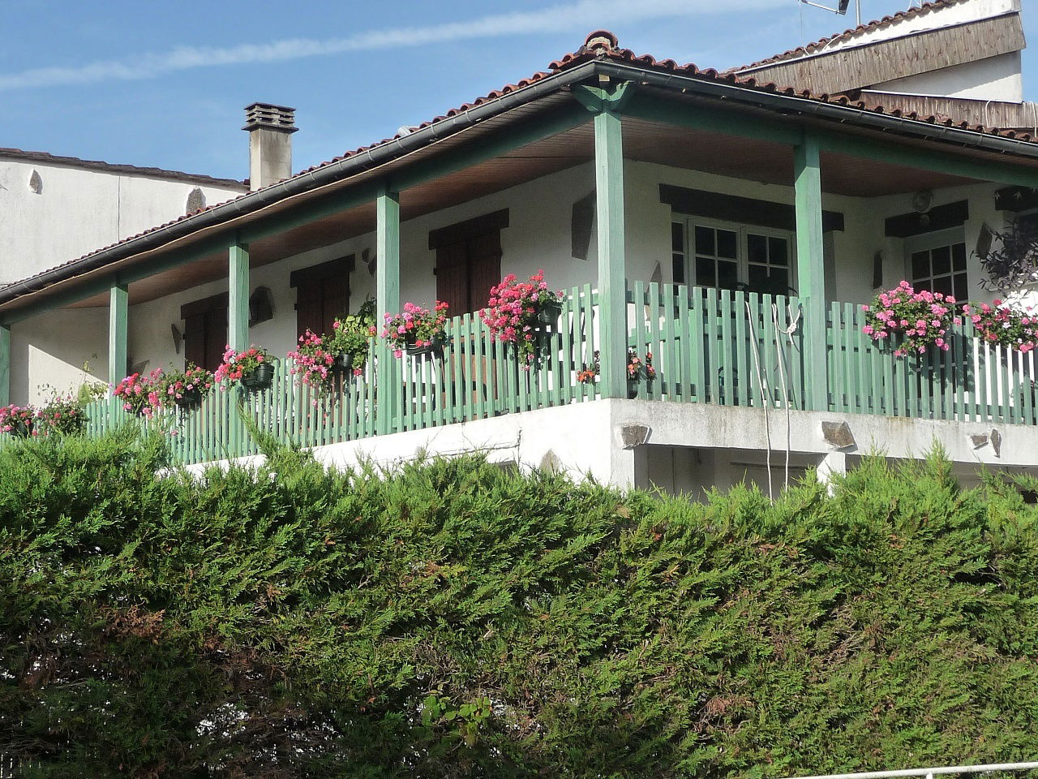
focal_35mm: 61
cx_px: 519
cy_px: 390
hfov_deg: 31.7
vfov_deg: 24.0
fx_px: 1829
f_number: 4.1
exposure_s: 1/640
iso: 160
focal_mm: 7.6
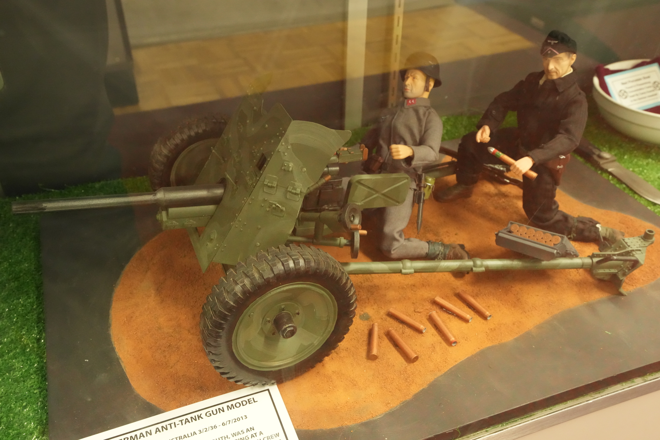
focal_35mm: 35
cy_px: 220
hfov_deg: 54.4
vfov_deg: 37.9
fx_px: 642
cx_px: 330
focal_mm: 35
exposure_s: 1/25
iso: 8000
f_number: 10
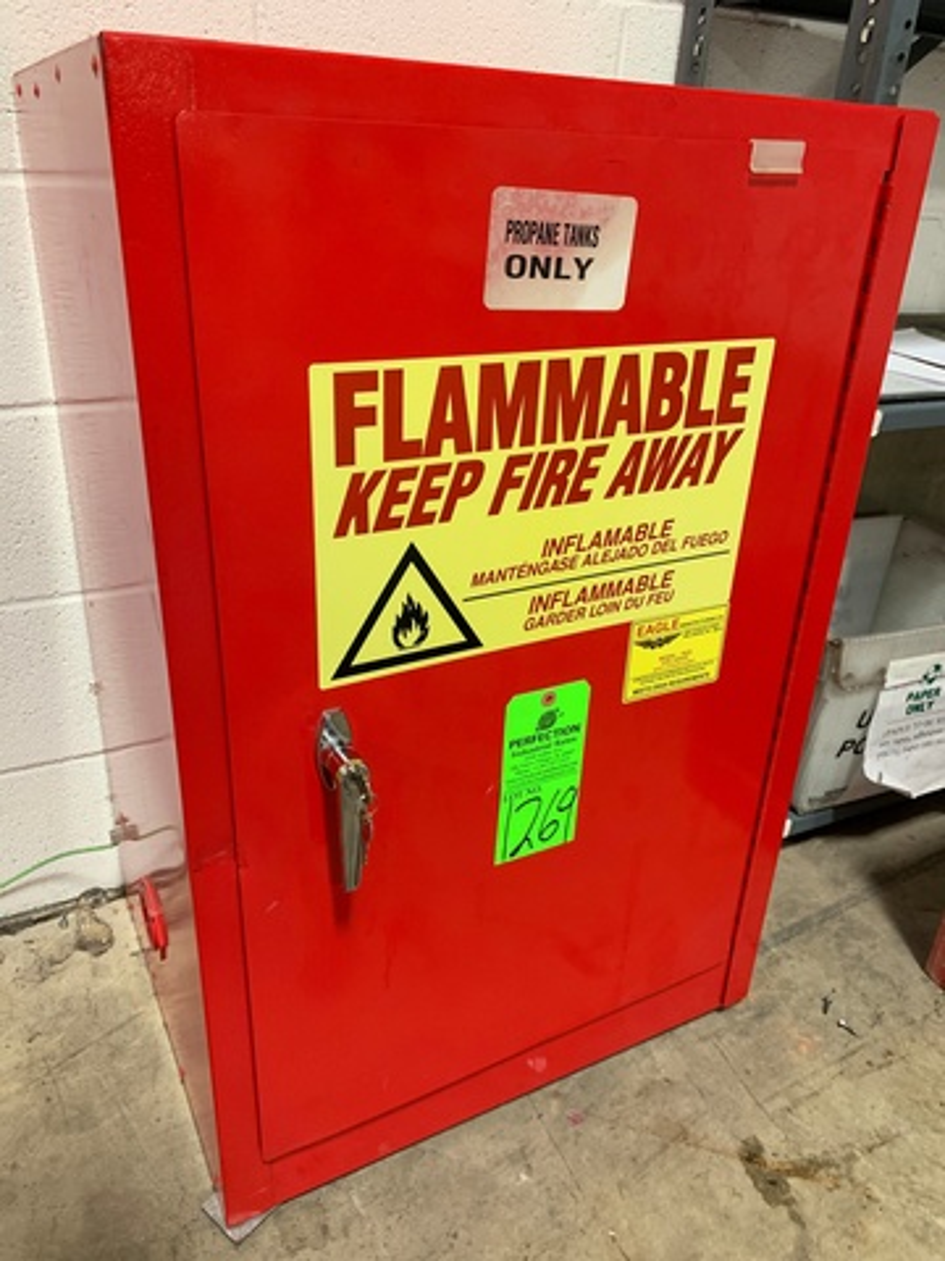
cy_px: 630
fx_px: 946
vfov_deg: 67.3
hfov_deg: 53.1
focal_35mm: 26
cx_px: 472
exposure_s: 1/60
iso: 250
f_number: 1.8
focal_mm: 4.25
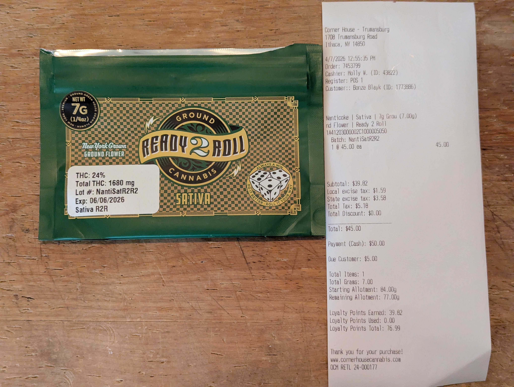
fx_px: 714
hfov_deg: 39.6
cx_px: 257
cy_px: 194
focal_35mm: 48
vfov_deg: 30.3
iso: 1596
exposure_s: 1/120
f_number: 1.85
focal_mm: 6.81
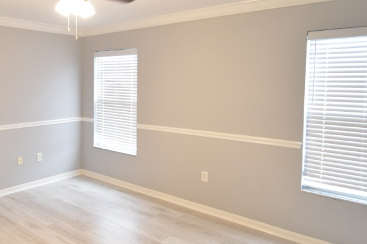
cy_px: 100
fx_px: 296
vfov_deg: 44.7
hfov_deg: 61.7
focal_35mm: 29
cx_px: 114
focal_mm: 10
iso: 800
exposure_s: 1/30
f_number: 3.5
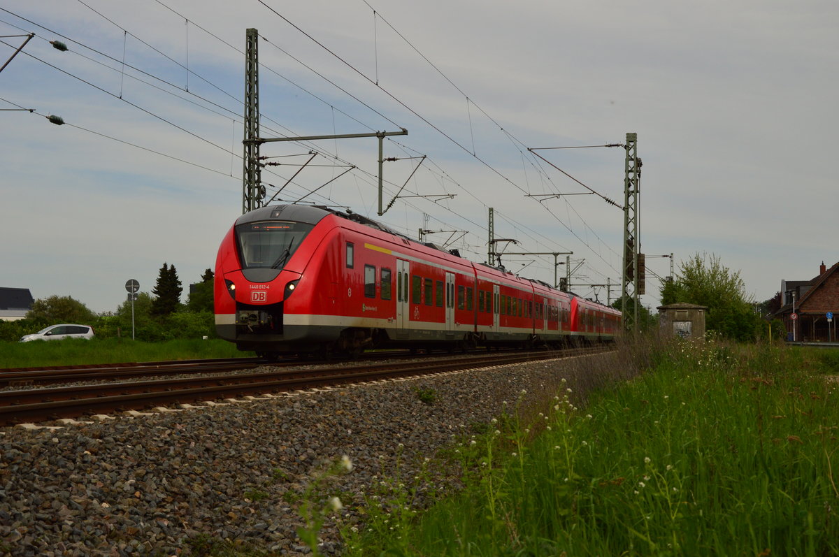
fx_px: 1117
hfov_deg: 41.2
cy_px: 278
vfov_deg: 28.0
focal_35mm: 48
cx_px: 420
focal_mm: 32
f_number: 9
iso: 400
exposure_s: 1/1600
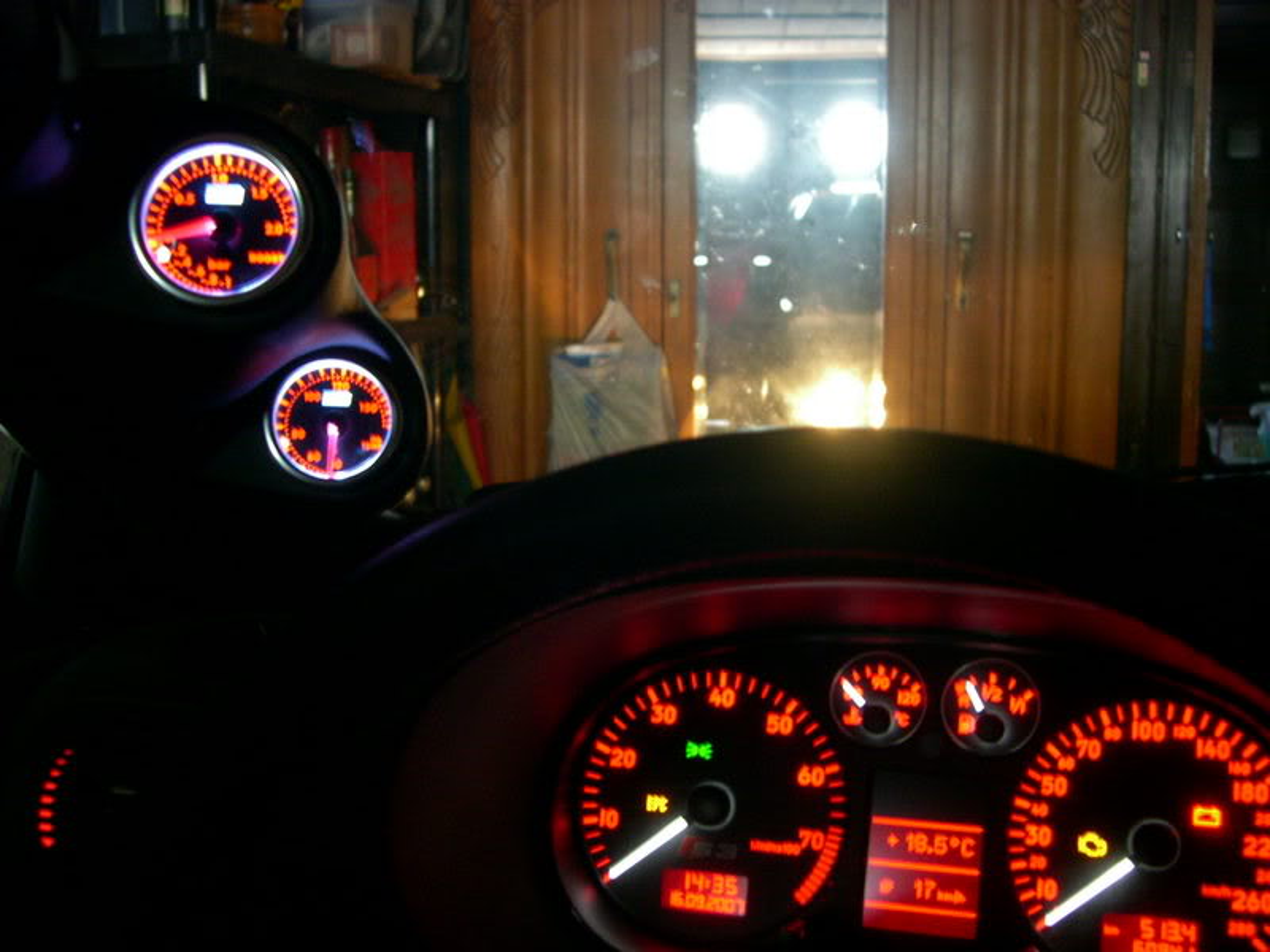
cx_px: 635
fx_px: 1394
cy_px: 476
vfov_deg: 37.7
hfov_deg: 49.0
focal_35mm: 38
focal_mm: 8
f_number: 2.8
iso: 400
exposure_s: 1
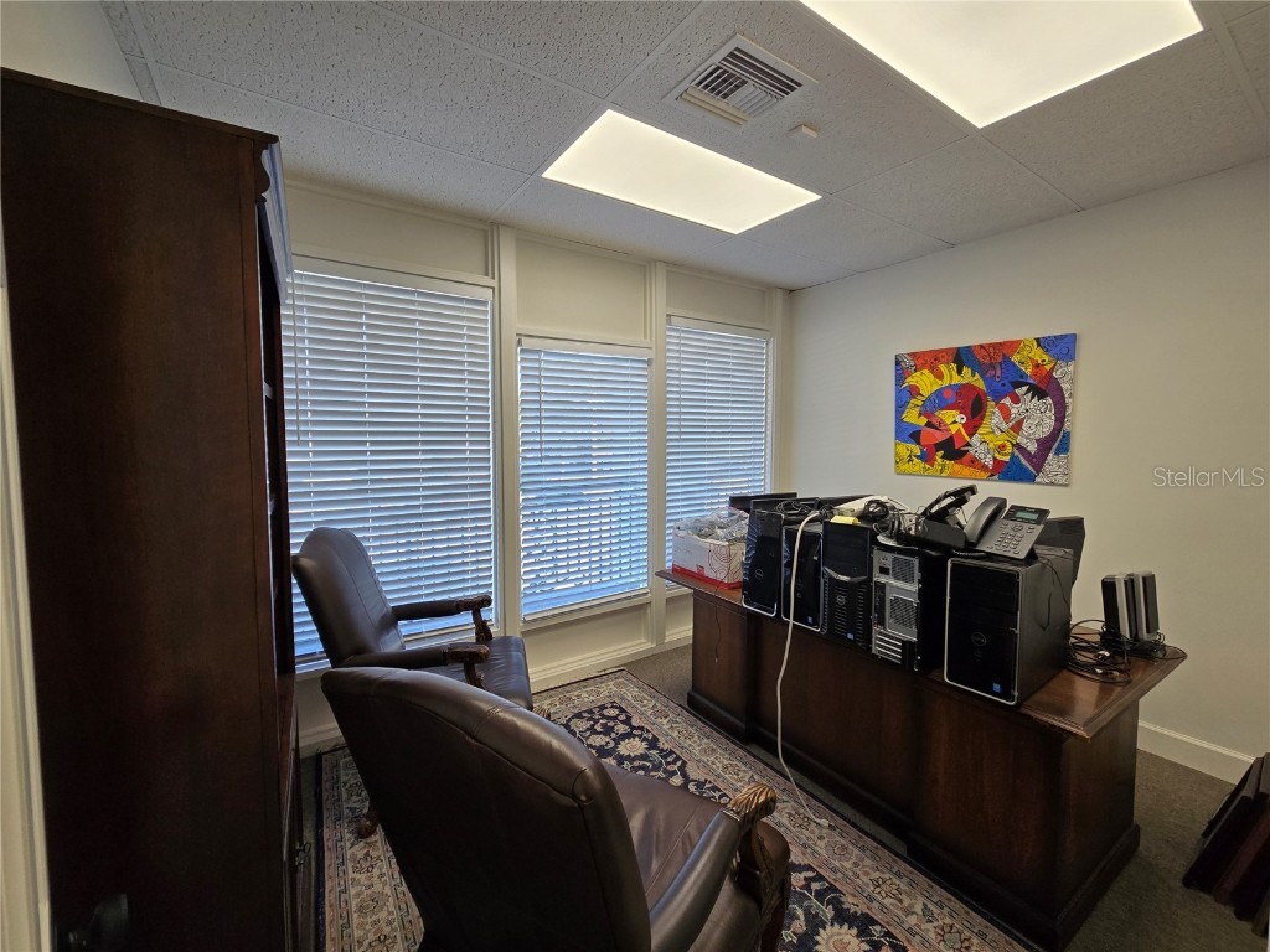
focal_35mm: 13
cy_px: 476
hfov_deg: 106.2
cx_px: 635
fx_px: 477
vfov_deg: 89.9
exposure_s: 1/120
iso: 80
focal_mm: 2.2
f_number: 2.2
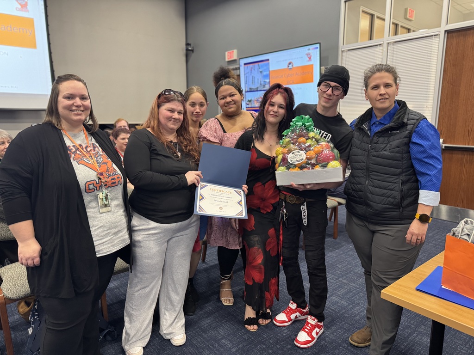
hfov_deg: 71.6
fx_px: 329
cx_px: 237
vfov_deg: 56.8
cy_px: 178
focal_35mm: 24
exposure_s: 1/60
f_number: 1.78
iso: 400
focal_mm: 6.76
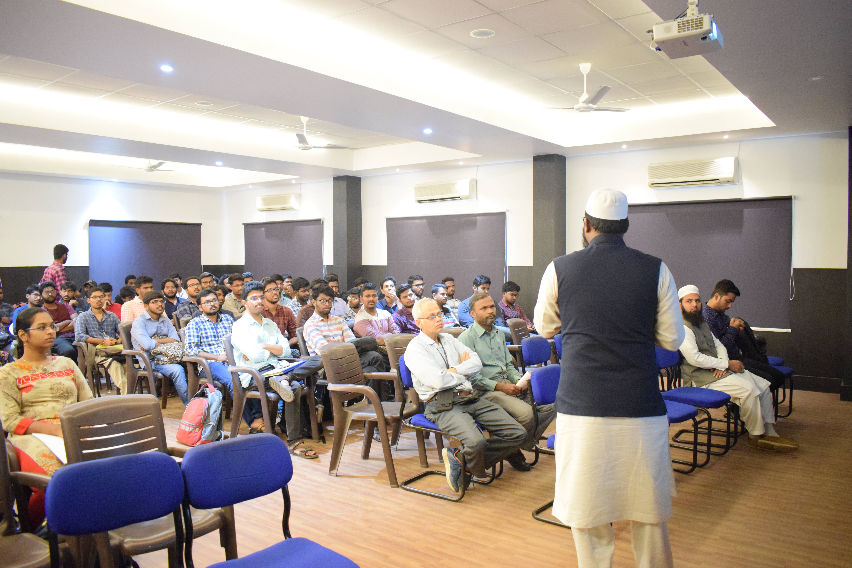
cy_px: 284
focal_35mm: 27
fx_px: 639
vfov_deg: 47.9
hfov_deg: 67.4
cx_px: 426
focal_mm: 18
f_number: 3.5
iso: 4500
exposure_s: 1/60
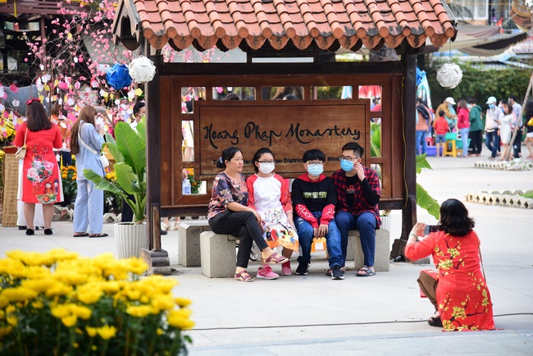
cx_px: 266
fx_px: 1555
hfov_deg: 19.4
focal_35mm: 105
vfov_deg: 13.1
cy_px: 178
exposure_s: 1/100
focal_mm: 105
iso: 200
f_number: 4
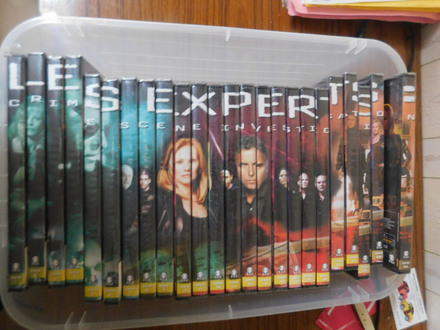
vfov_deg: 58.9
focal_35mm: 23
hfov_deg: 73.9
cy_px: 165
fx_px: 292
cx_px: 220
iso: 450
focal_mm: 4
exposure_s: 1/8
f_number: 3
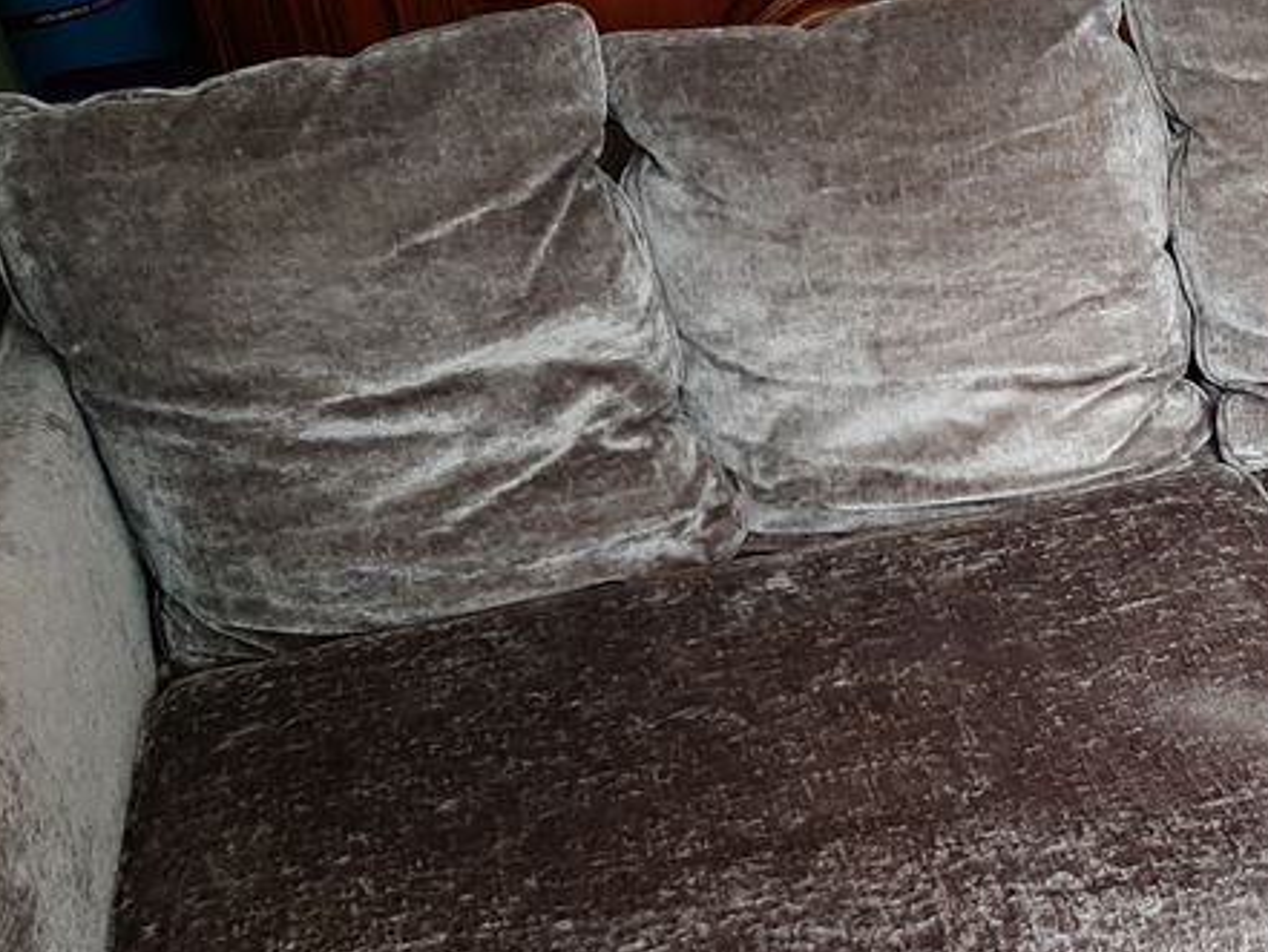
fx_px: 2162
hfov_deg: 30.3
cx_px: 1277
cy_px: 615
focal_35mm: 59
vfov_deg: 24.7
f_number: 1.7
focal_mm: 3.93
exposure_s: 1/50
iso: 125
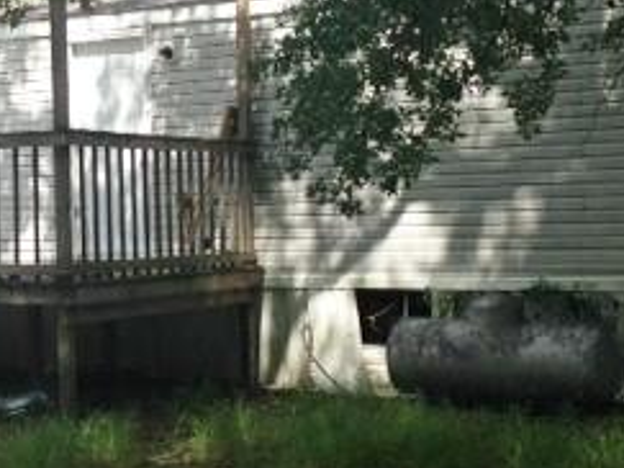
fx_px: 1568
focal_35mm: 87
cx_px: 28
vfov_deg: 16.9
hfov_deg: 21.8
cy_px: 193
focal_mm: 4.12
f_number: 2.4
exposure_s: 1/951
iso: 50
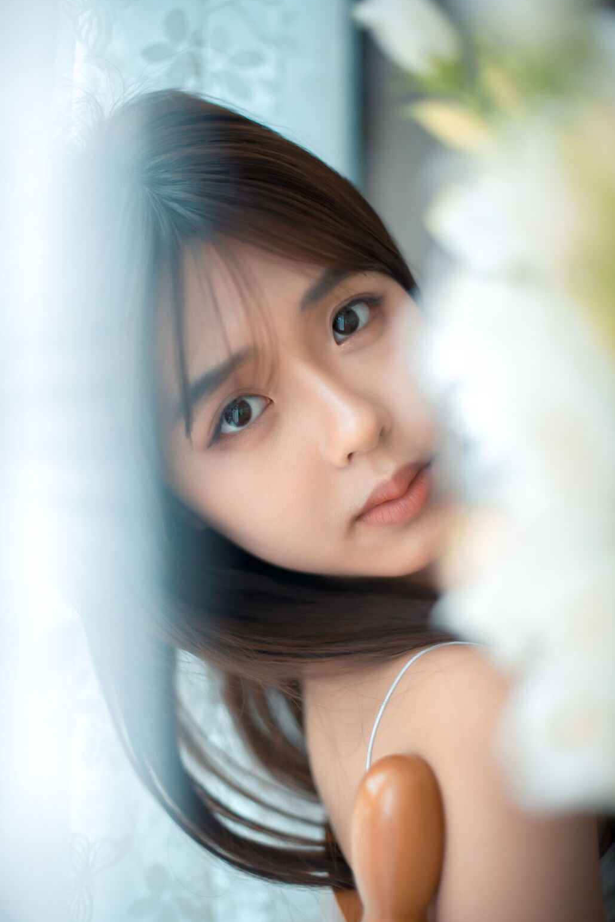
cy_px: 462
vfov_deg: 38.9
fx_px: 1306
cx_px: 304
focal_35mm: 51
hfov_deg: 26.5
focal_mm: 50
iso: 250
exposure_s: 1/800
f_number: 1.4
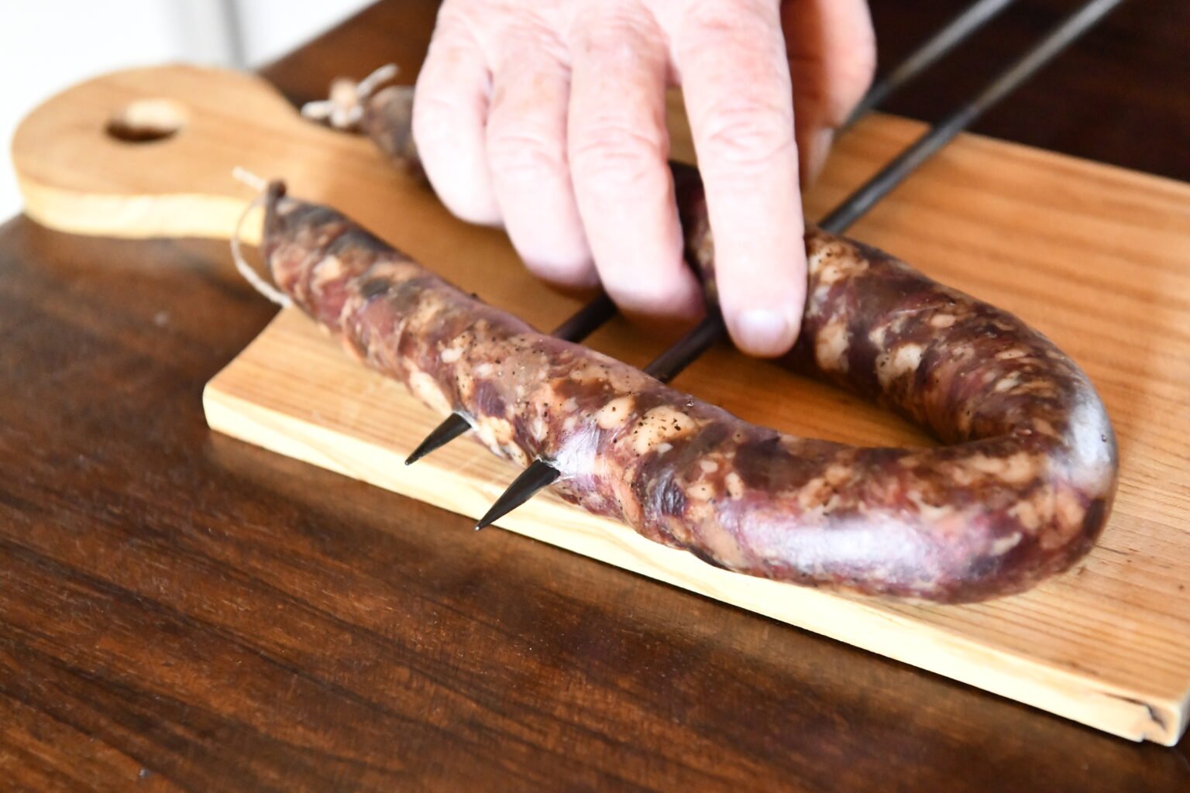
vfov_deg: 19.5
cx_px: 595
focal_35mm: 70
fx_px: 2314
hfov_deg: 28.8
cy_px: 396
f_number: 4.5
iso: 16000
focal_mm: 70
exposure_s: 1/160
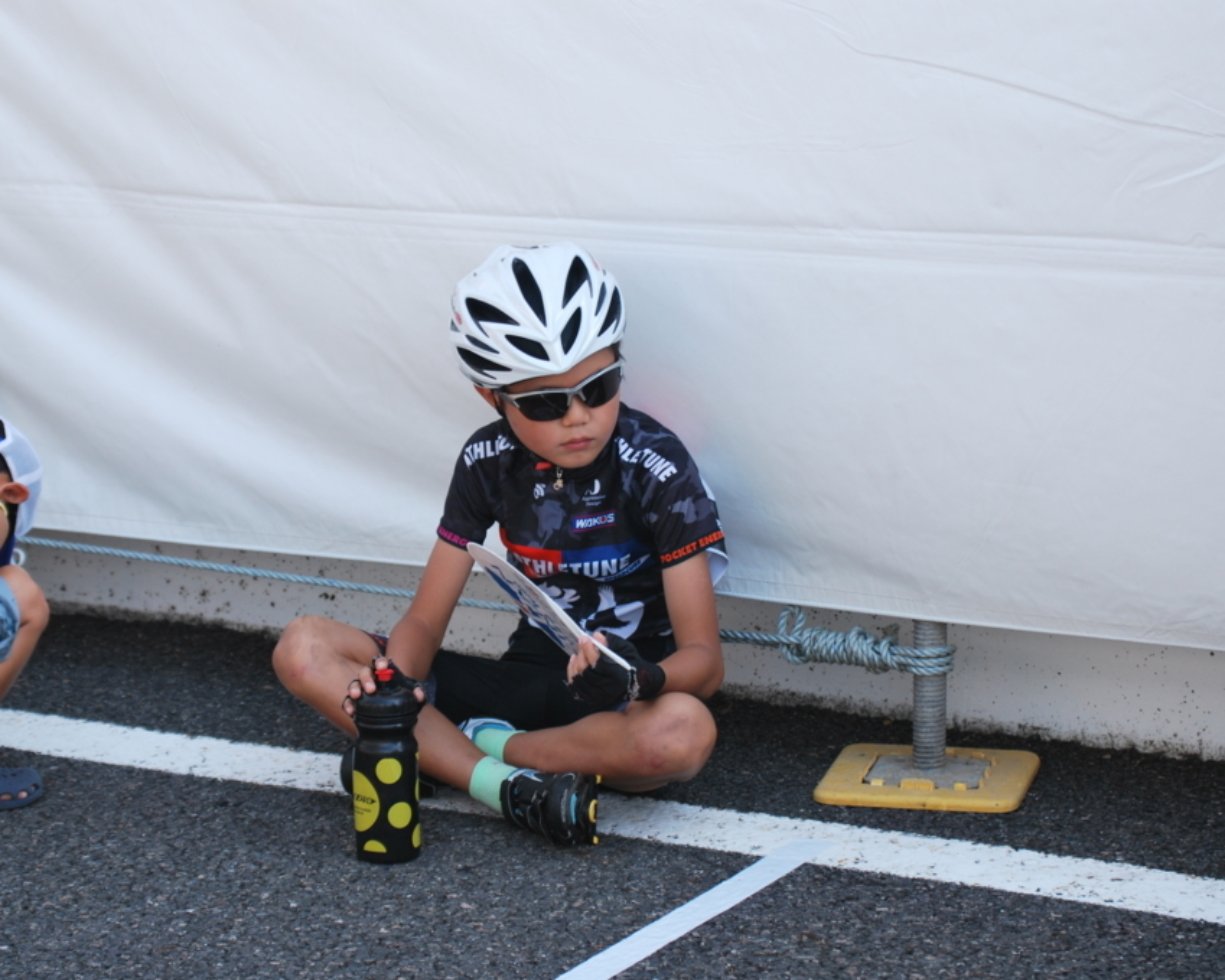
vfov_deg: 13.0
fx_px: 4314
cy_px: 491
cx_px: 551
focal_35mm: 119
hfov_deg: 16.2
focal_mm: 70
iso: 200
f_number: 4.5
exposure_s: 1/320
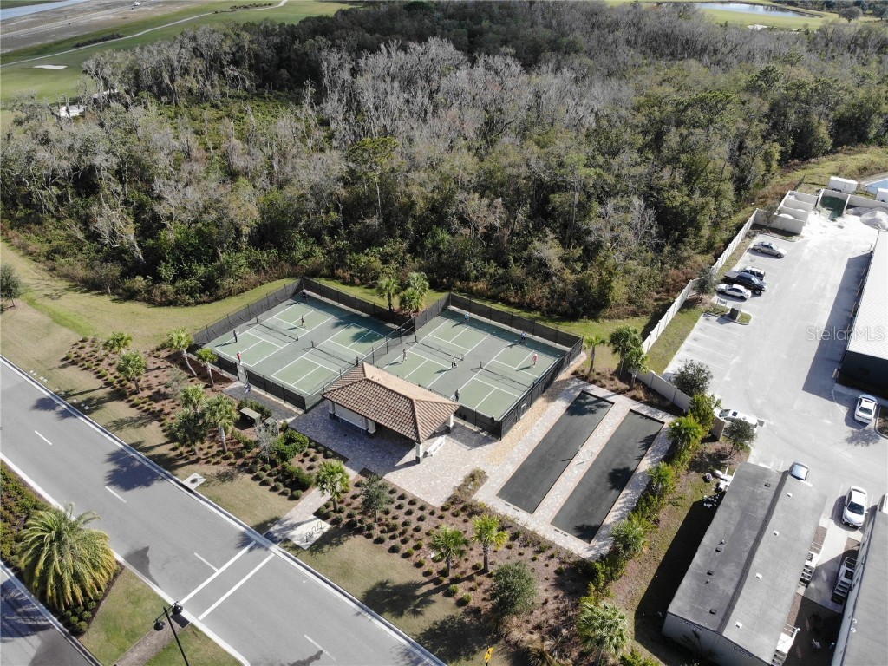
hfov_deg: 71.6
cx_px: 444
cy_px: 333
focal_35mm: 24
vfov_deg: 56.8
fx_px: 616
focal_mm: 4.5
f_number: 2.8
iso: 109
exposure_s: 1/626
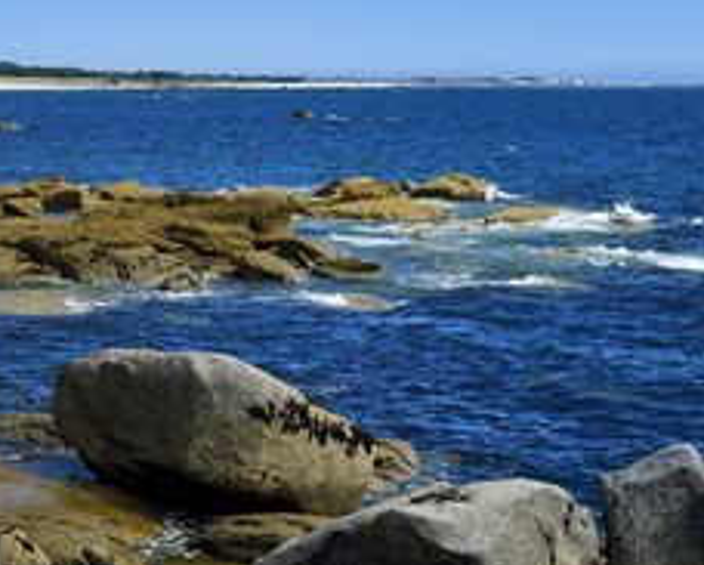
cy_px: 228
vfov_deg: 16.2
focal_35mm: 95
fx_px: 1982
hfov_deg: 20.0
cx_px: 170
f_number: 10
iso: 200
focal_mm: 55
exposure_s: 1/400
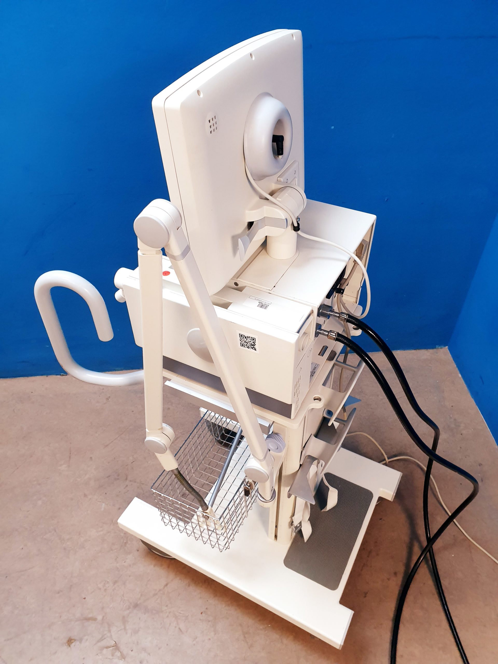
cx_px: 249
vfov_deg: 67.3
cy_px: 332
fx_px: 499
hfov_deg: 53.1
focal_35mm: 26
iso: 250
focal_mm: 4.3
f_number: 2.4
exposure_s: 1/50
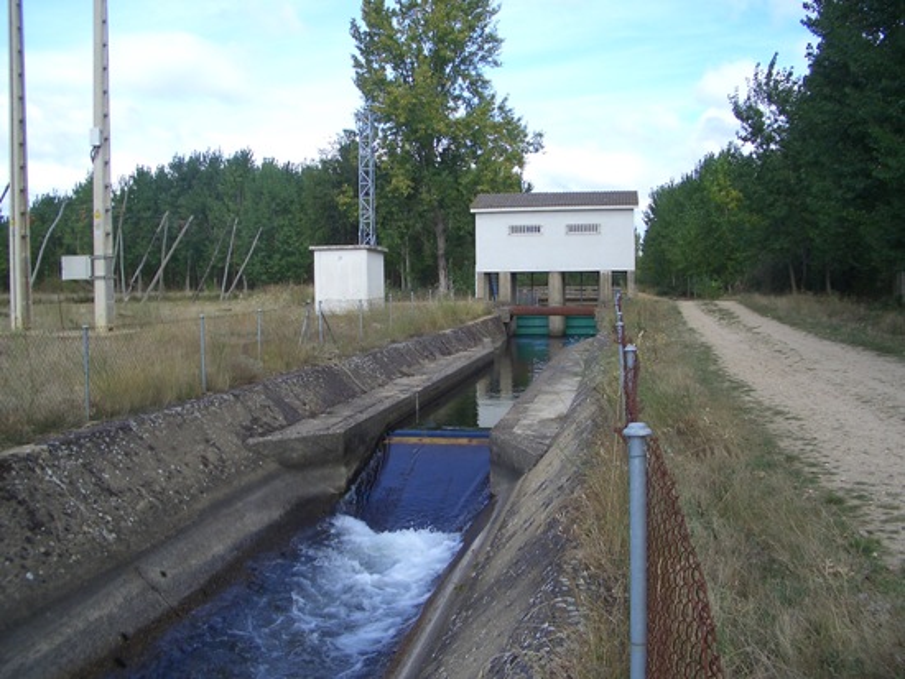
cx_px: 452
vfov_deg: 40.7
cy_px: 340
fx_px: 915
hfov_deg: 52.6
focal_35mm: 35
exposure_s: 1/320
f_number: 4.3
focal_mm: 5.8
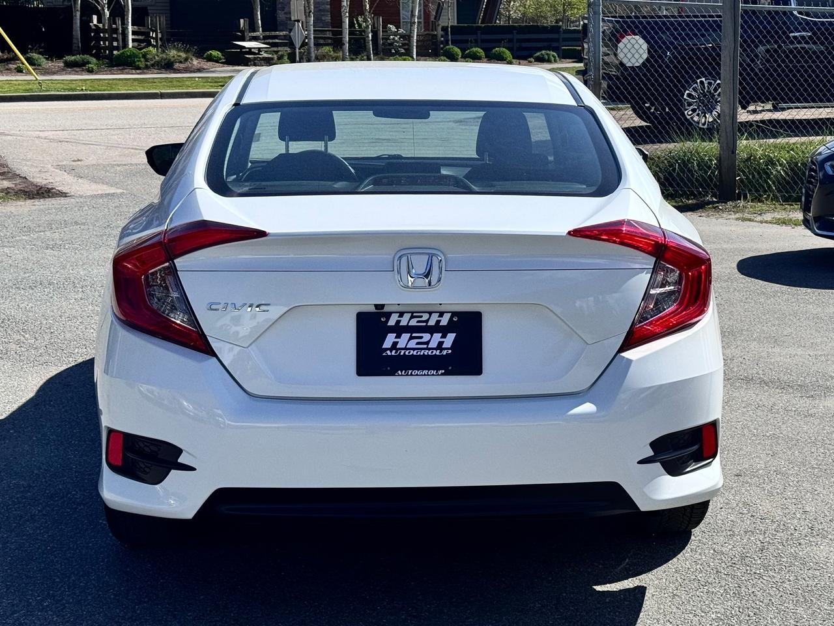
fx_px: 1156
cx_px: 417
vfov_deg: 30.3
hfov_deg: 39.7
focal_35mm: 48
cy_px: 313
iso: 64
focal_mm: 6.76
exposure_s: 1/5848
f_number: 1.78
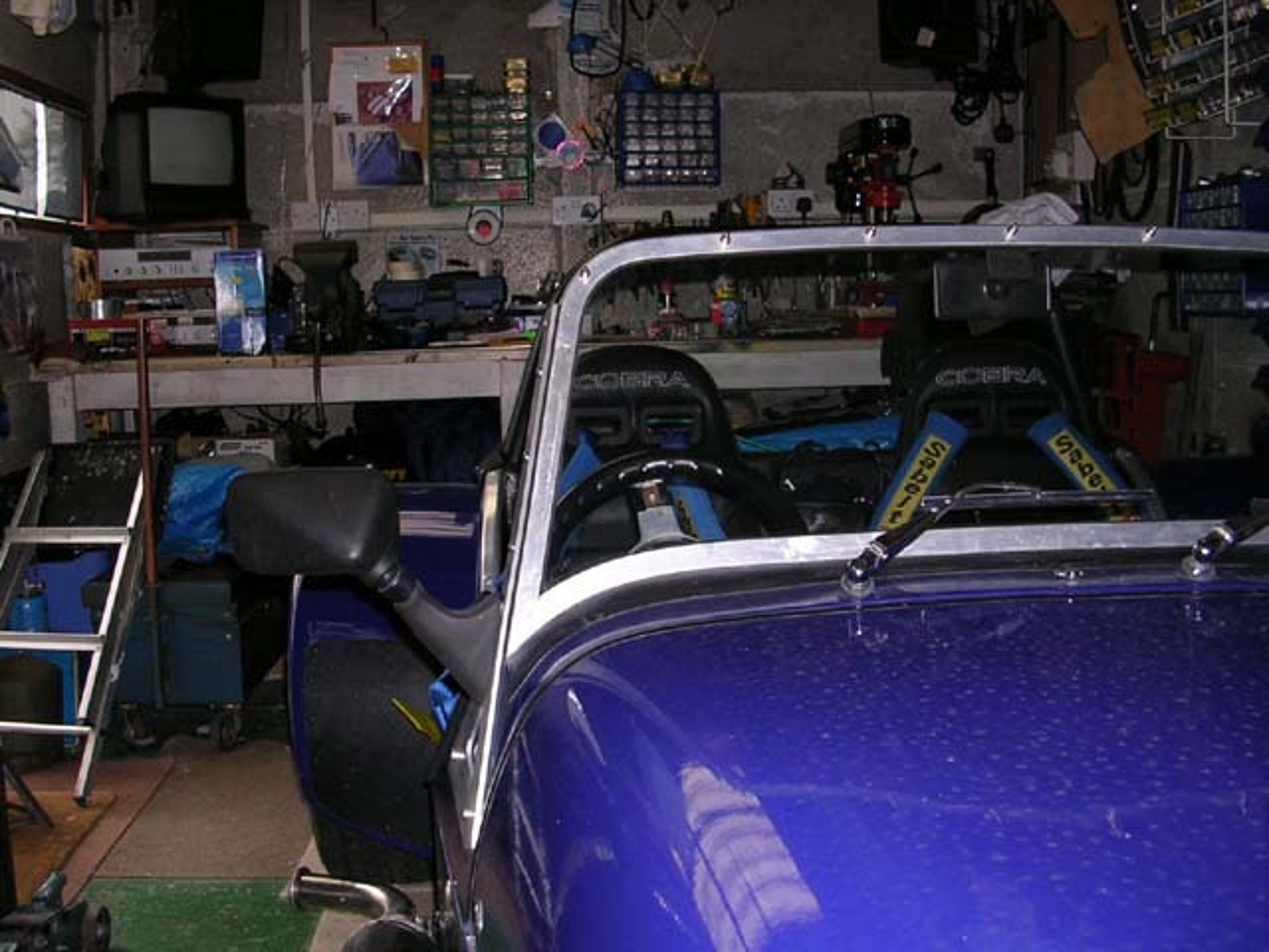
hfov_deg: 49.0
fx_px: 1393
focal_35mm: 38
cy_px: 476
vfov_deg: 37.7
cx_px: 634
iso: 50
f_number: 2.8
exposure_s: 1/60.1
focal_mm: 5.8
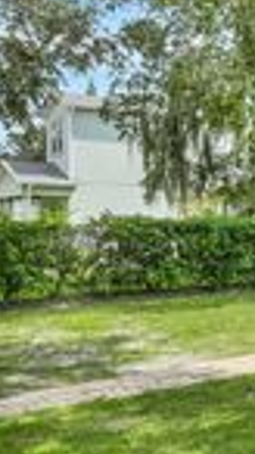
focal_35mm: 63
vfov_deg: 33.4
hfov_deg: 15.2
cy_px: 225
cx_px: 522
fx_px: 756
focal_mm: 17.5
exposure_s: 1/320
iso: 250
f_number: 9
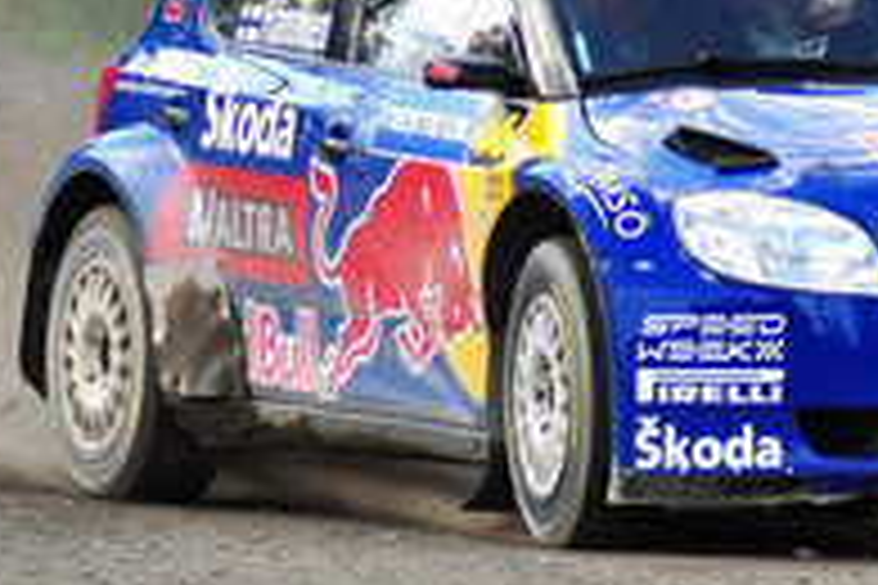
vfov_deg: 1.5
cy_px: 198
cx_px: 828
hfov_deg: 2.2
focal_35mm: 922
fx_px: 22485
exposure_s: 1/640
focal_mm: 300
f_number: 7.1
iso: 800
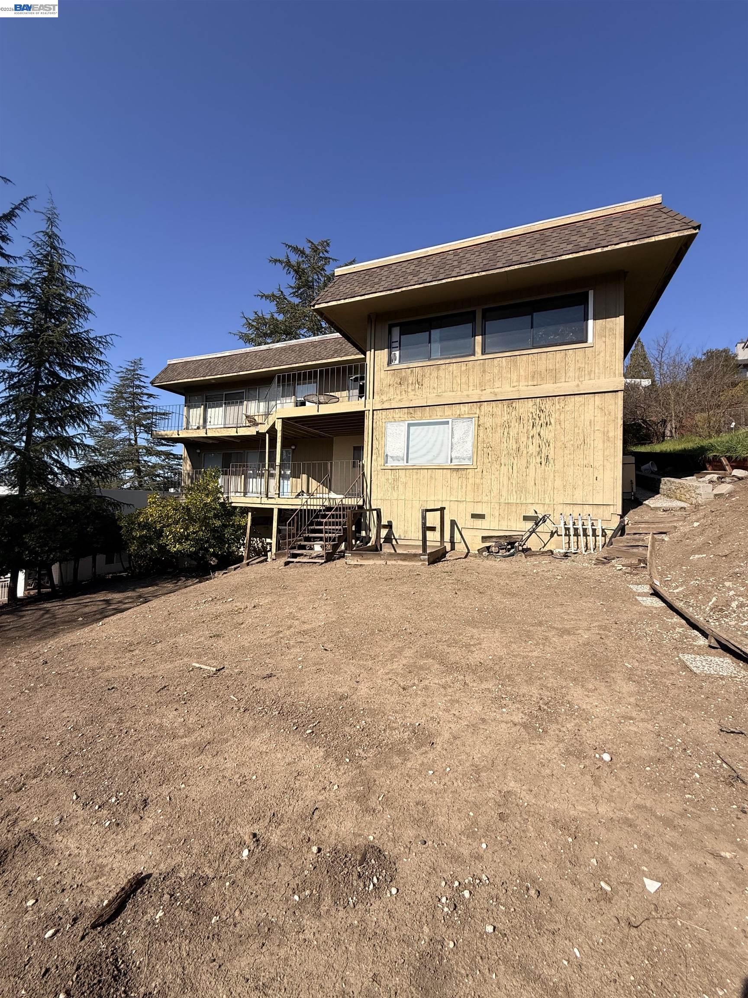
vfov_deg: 102.1
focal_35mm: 14
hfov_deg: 85.7
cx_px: 374
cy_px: 499
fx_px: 403
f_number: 2.2
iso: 50
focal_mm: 2.22
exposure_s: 1/2717
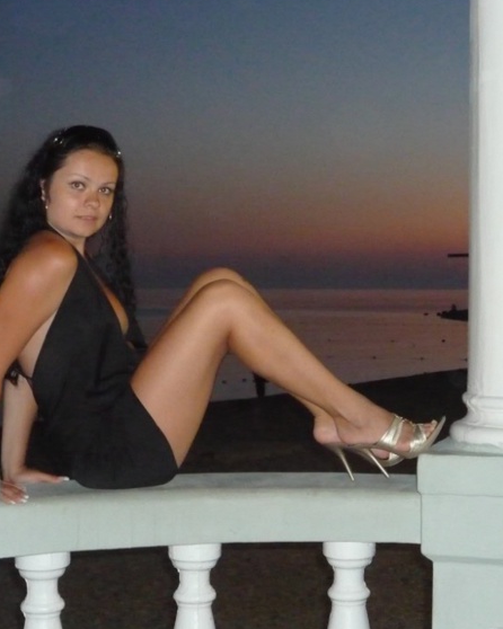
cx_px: 288
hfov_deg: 21.8
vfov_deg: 27.1
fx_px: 1303
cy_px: 303
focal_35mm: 70
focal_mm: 8.8
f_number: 4.9
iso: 800
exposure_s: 1/8
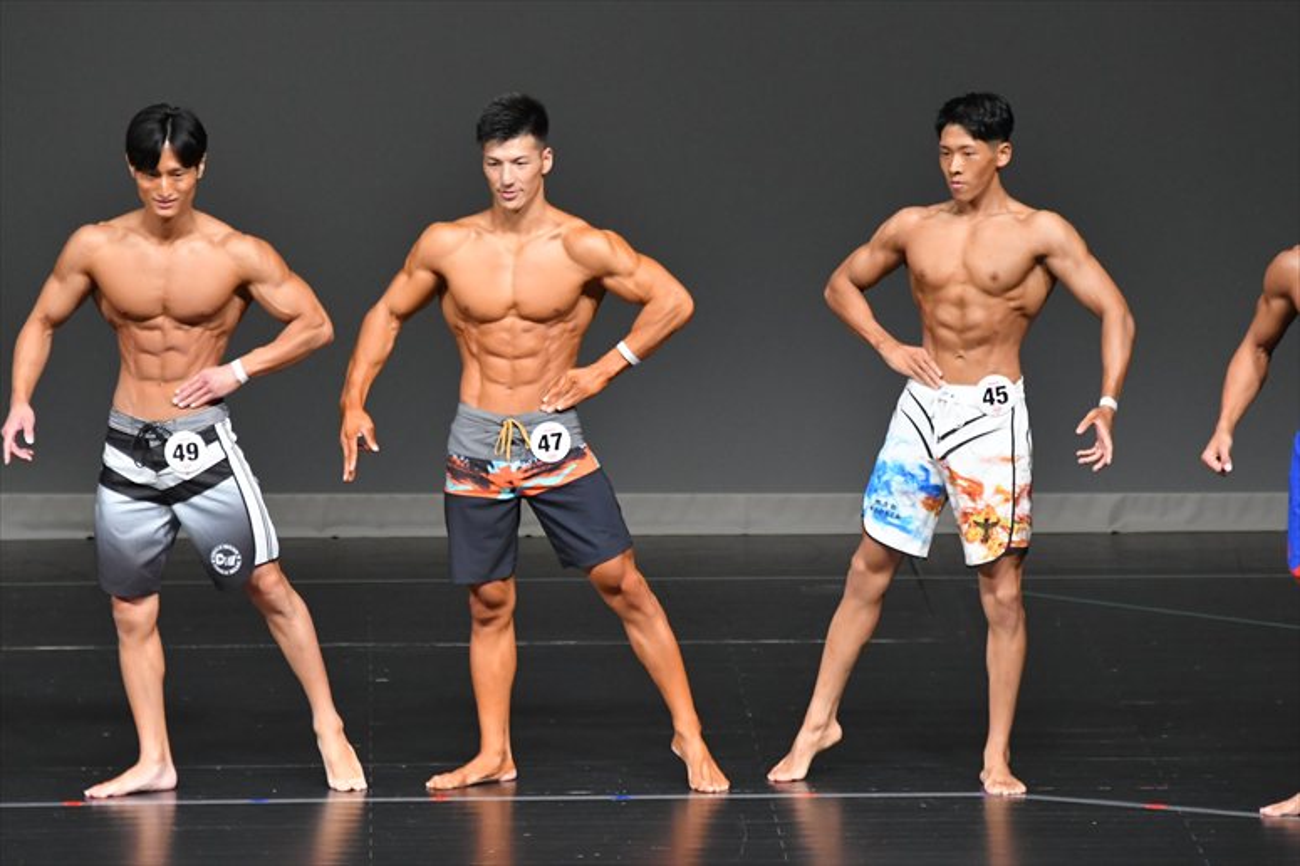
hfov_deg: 6.5
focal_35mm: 315
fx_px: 11370
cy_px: 433
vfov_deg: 4.4
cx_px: 650
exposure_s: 1/400
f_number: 5.6
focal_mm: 210
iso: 4000
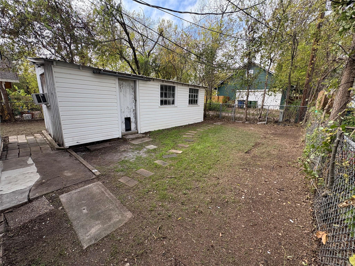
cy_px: 133
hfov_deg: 102.1
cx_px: 178
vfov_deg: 85.7
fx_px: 144
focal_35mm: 14
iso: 40
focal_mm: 2.22
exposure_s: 1/414
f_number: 2.2
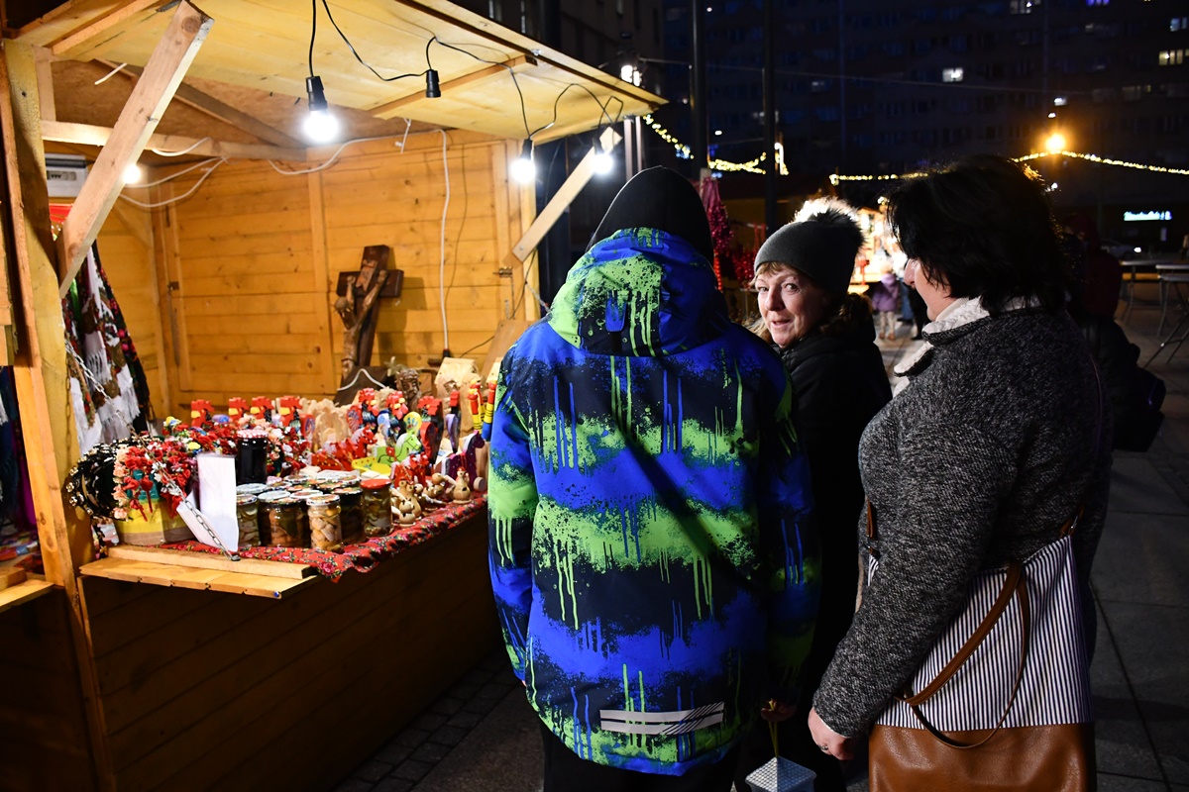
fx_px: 892
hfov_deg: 67.4
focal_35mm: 27
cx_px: 594
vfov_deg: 47.9
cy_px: 396
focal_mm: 18
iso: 3200
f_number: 3.5
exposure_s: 1/100
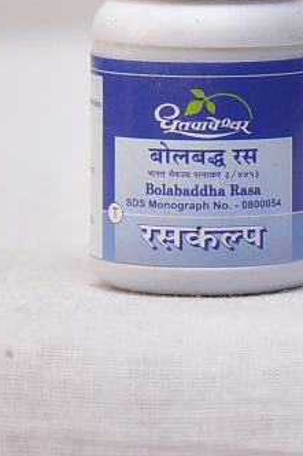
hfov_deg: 7.2
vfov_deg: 10.8
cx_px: 203
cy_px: 136
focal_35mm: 190
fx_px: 2401
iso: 1600
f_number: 5
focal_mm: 120
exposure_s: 1/125
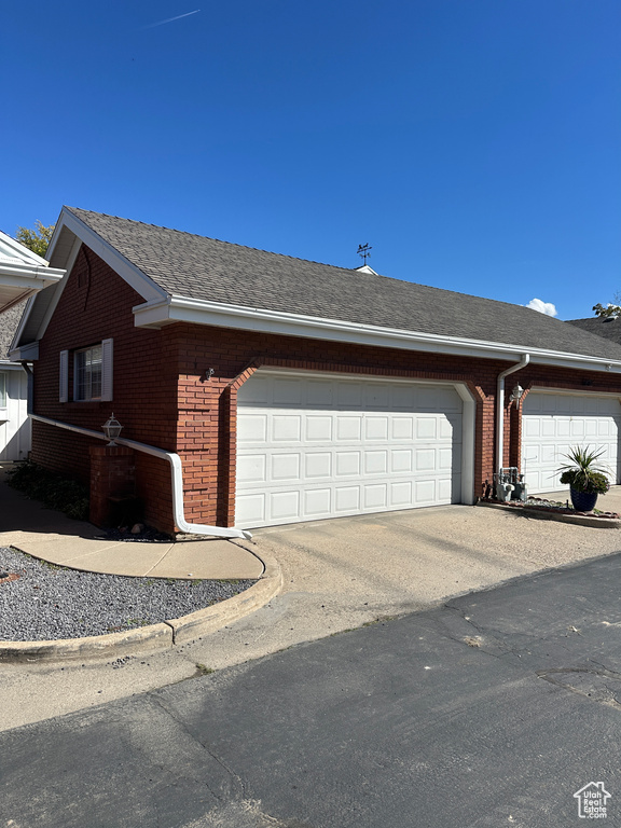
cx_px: 310
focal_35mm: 24
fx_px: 574
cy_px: 414
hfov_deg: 56.8
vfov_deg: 71.6
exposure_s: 1/6623
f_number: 1.78
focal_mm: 6.86
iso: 80
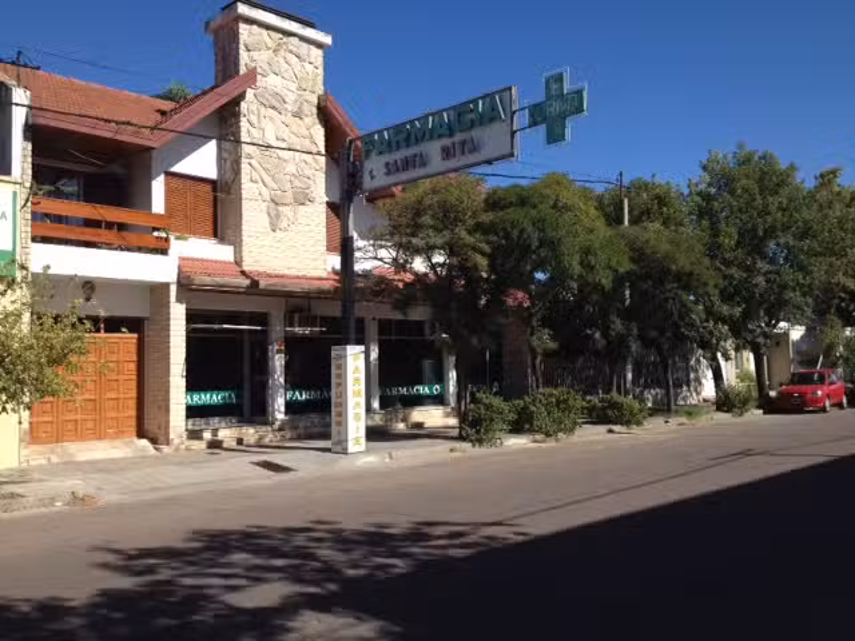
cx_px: 428
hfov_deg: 52.6
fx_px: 864
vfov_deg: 40.7
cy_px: 320
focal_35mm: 35
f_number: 2.4
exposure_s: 1/1842
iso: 50
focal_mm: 4.28
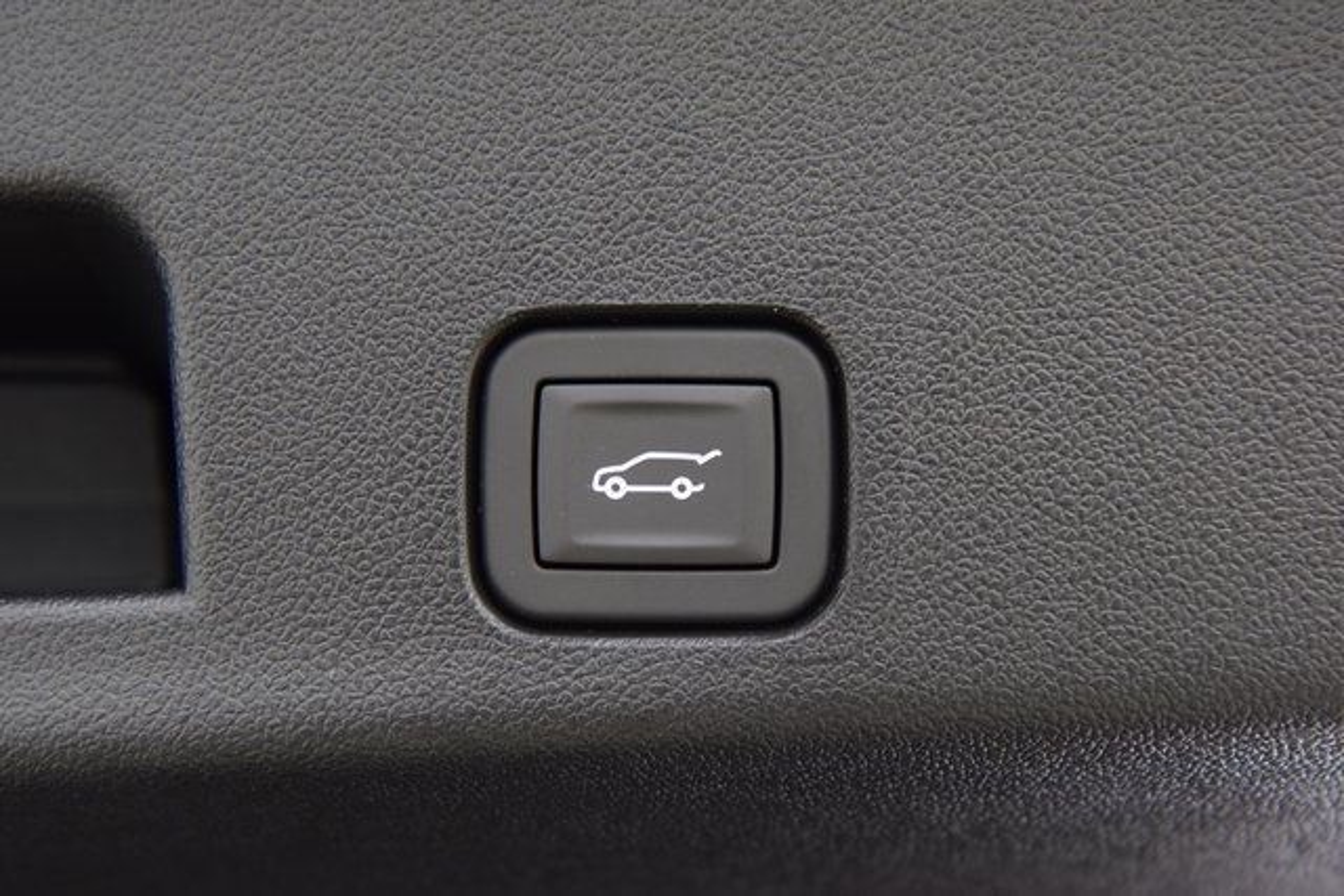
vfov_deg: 20.6
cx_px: 672
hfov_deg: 30.5
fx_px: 2464
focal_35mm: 66
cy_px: 448
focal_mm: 44
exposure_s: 1/15
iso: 1600
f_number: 4
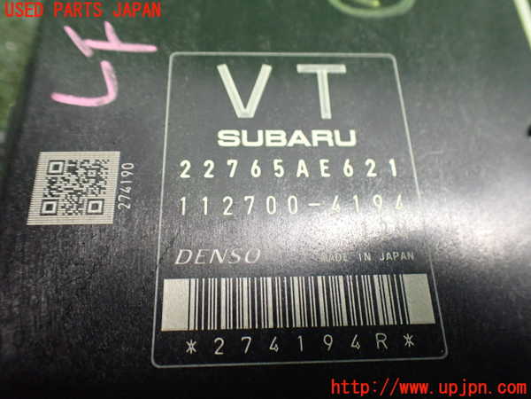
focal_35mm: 30
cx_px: 266
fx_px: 460
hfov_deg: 60.0
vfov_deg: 46.8
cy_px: 200
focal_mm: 5.4
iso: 800
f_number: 2.3
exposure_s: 1/30
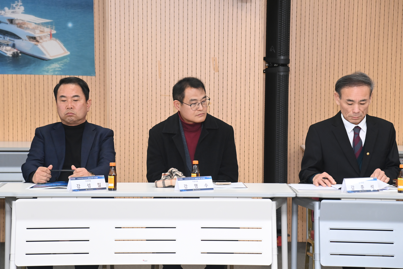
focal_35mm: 120
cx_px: 202
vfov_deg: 11.4
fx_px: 1343
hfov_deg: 17.1
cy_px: 134
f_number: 6.3
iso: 3200
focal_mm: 120
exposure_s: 1/250
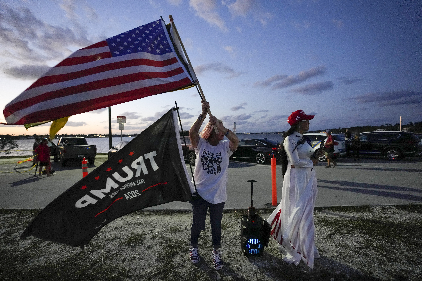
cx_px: 211
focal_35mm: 16
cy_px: 140
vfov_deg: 73.7
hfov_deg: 96.7
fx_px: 188
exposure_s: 1/125
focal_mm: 16
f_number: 2.8
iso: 3200
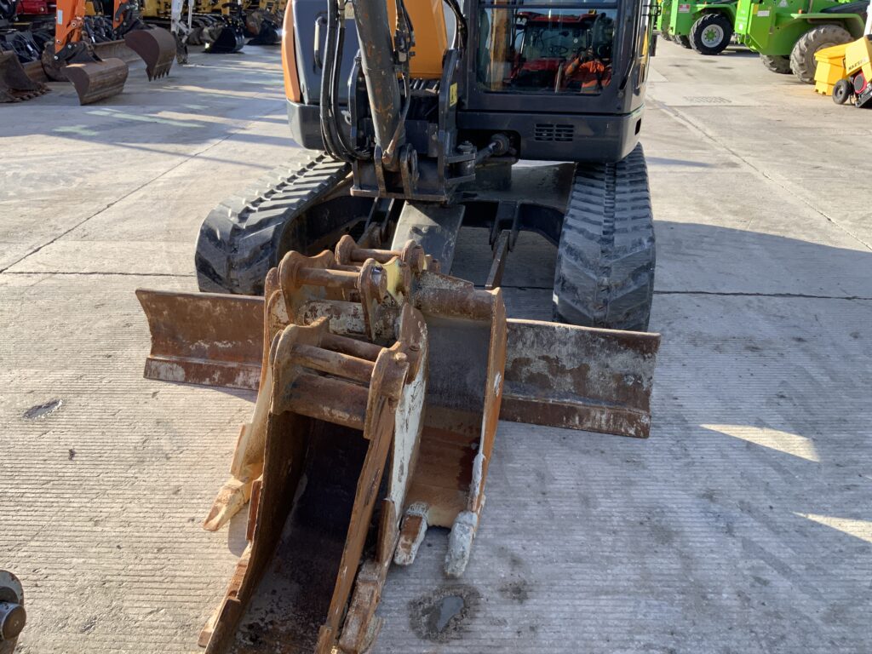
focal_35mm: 29
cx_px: 436
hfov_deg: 61.7
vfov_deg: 48.2
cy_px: 327
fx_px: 731
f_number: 1.8
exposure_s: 1/504
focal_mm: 3
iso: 16
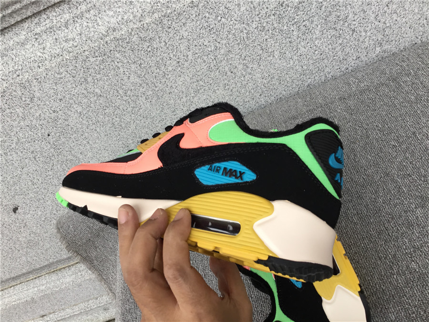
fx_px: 384
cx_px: 214
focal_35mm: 31
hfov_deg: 58.4
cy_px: 161
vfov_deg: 45.4
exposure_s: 1/100
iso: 40
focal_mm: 3.3
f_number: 2.4
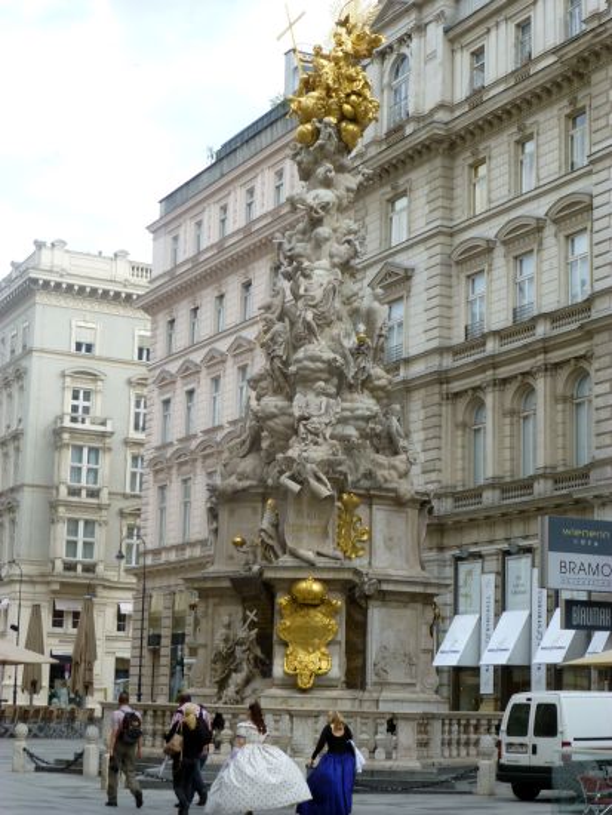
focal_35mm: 66
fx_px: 1555
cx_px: 306
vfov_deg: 29.4
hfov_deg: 22.3
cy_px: 408
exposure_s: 1/160
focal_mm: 11.7
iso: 100
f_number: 4.9
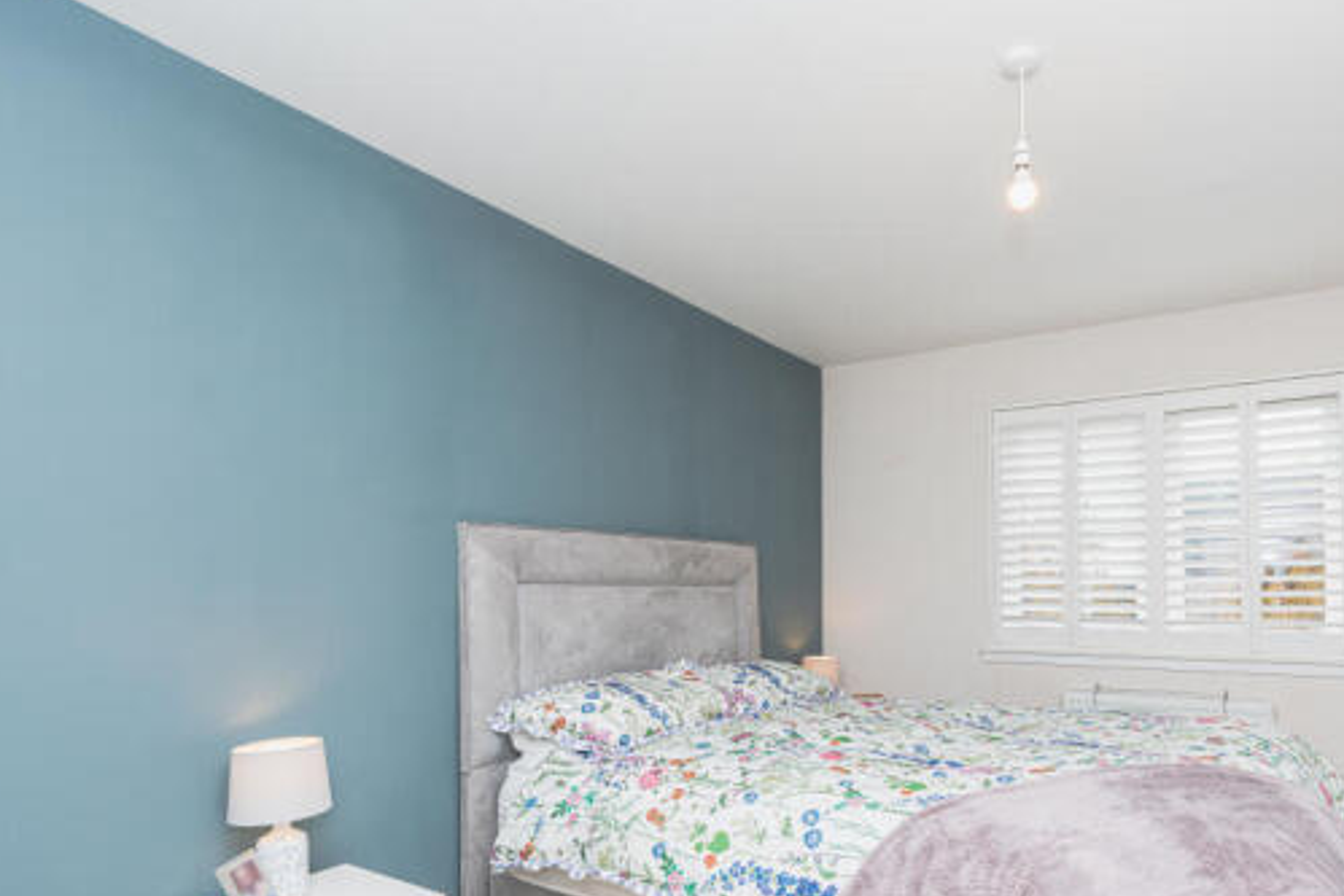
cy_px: 569
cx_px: 774
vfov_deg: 58.6
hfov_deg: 80.6
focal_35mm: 21
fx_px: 784
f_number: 9
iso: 250
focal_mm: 16
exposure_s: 1/60
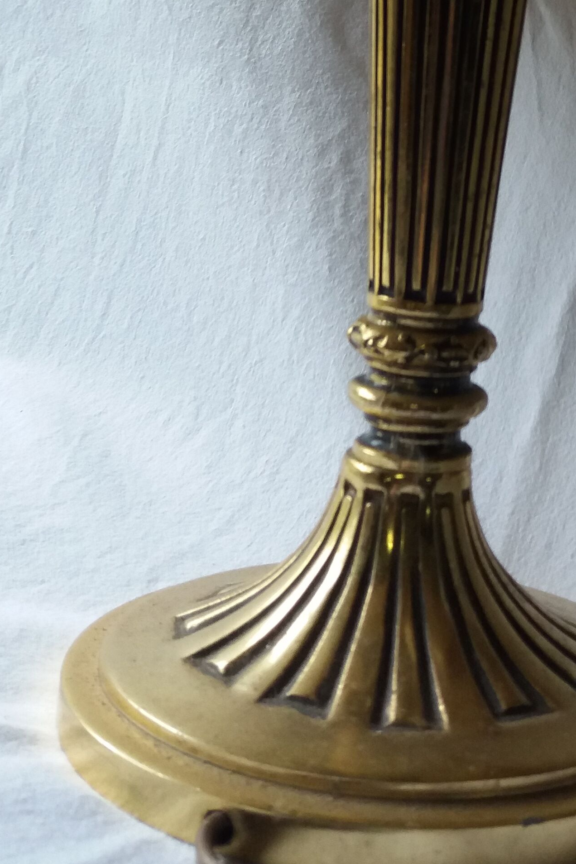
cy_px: 42
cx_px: 474
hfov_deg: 21.3
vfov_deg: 30.1
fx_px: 1512
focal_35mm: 63
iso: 100
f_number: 1.9
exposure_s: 1/50
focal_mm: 3.7
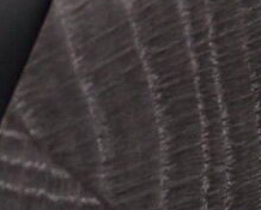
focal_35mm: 303
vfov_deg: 5.1
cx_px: 382
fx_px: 2345
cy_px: 334
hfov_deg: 6.3
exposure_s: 1/40
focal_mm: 24.5
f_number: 4.2
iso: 400
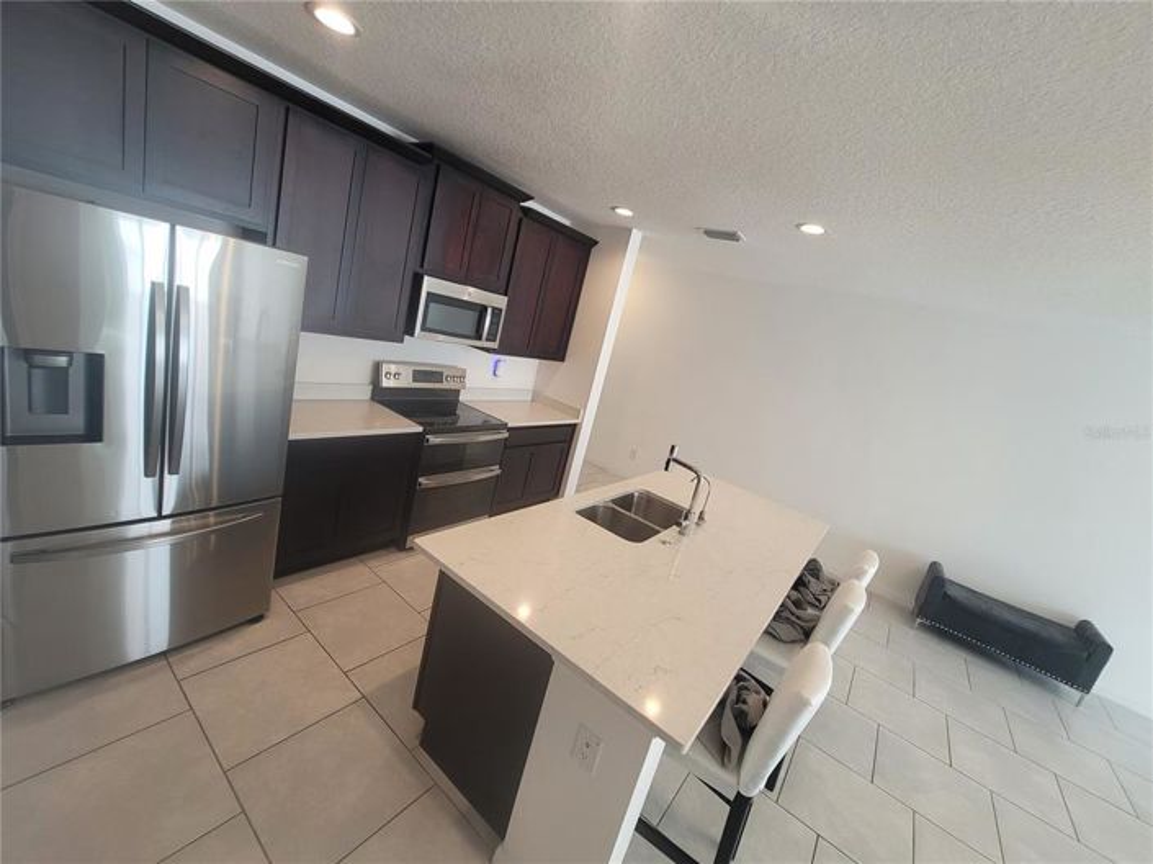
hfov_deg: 106.2
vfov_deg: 89.9
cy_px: 432
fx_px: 433
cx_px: 576
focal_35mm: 13
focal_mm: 2.2
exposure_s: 1/60
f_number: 2.2
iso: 100
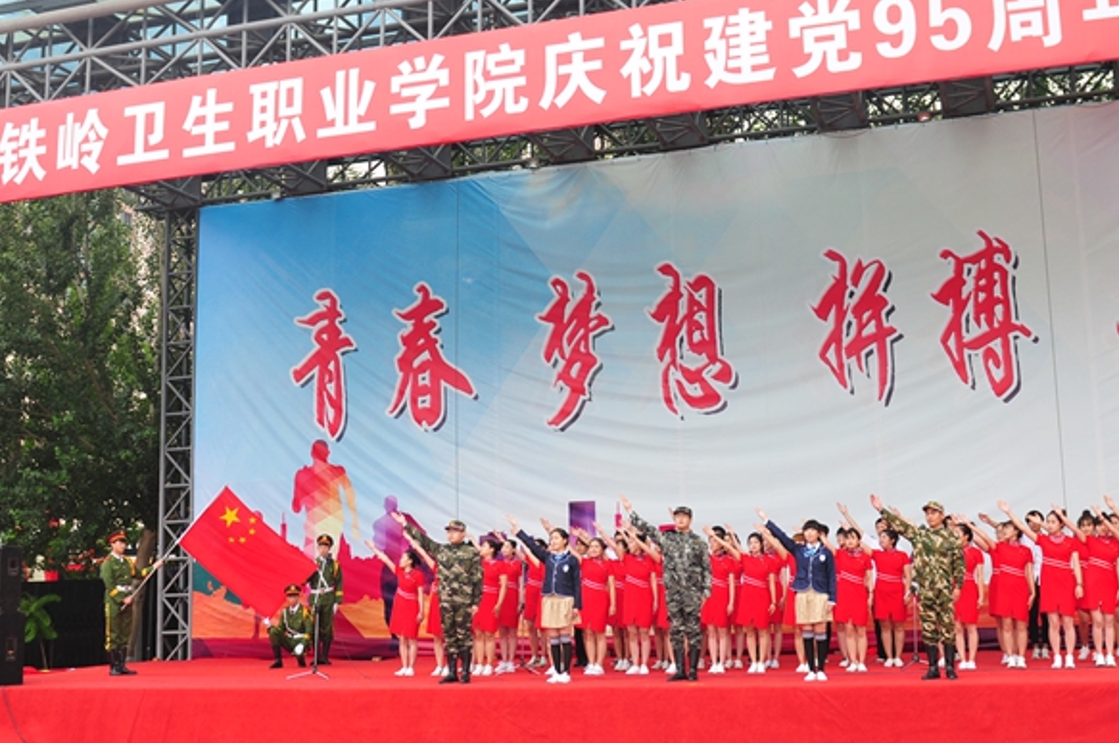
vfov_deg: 31.8
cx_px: 618
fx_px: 1304
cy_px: 395
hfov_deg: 46.4
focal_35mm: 42
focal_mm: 24
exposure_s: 1/250
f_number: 4
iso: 250
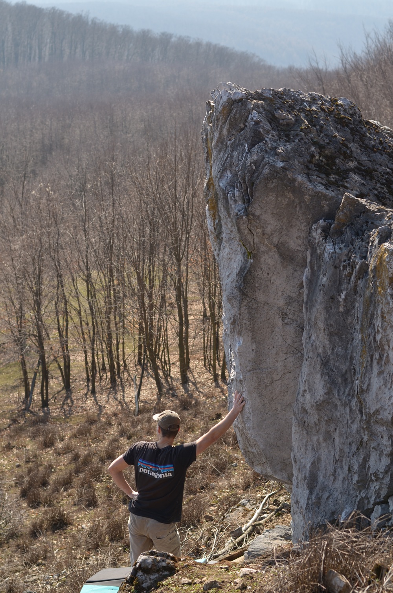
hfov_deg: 18.1
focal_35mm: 75
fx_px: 1233
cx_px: 196
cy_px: 296
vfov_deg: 27.0
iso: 100
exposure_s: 1/500
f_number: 4
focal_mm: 50
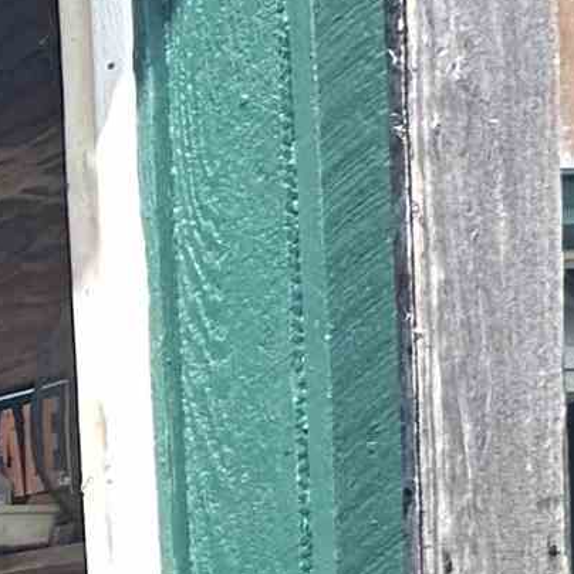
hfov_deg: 10.2
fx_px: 1763
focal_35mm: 94
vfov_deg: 16.8
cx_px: -1327
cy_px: 854
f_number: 2.2
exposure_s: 1/104
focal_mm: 2.22
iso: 40
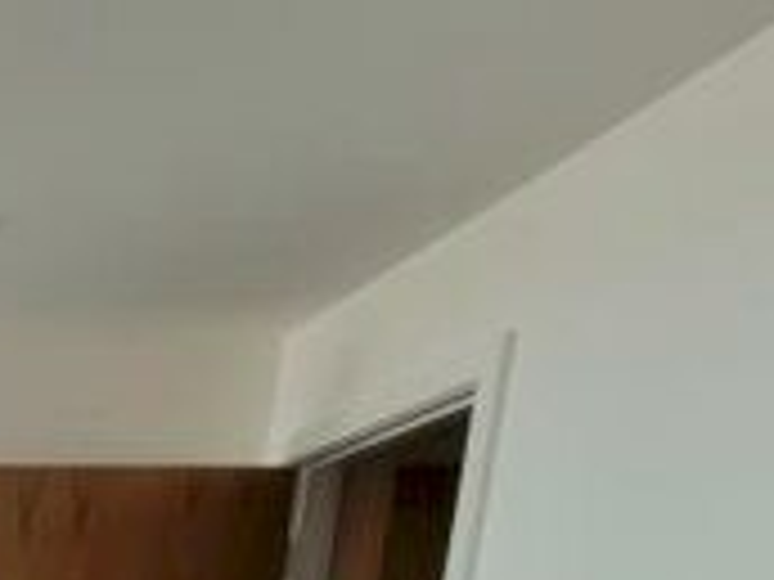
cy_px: 960
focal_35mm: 53
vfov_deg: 21.2
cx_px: -711
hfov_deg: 20.4
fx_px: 1185
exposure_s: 1/50
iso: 50
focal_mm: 1.74
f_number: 2.2
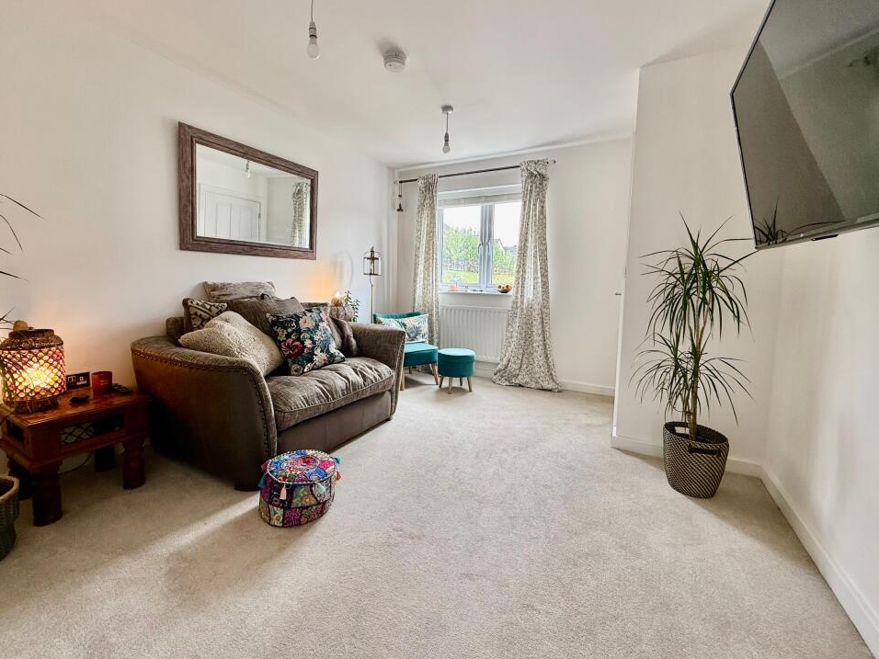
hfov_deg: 98.1
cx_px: 425
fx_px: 381
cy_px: 310
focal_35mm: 15
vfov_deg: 81.7
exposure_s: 1/100
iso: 80
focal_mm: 2.22
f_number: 2.2
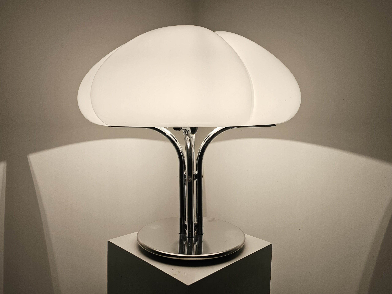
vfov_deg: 58.9
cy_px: 147
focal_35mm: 23
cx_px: 196
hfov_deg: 73.9
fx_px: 260
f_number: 1.7
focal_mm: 6.3
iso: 100
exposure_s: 1/100
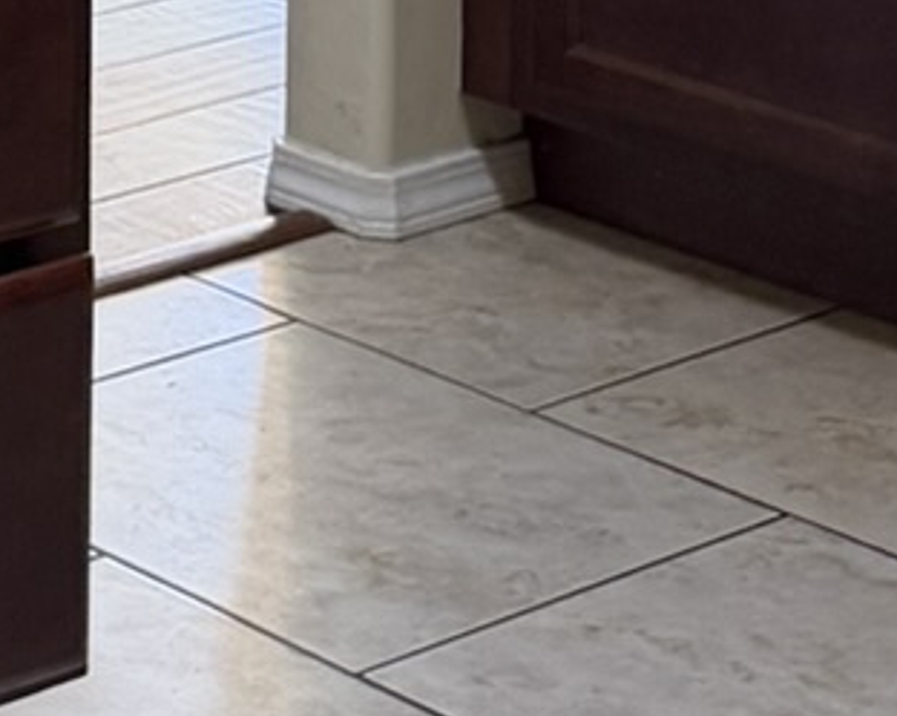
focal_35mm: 154
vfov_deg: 9.5
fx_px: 4085
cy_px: -604
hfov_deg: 10.9
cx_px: -1138
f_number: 1.78
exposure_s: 1/60
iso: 320
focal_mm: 6.76
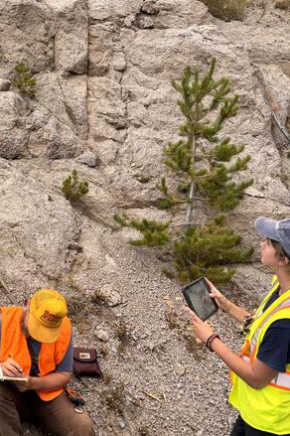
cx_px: 78
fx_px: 448
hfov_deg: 35.2
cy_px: 218
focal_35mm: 37
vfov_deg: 51.9
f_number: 1.6
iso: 50
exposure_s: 1/918
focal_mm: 5.96
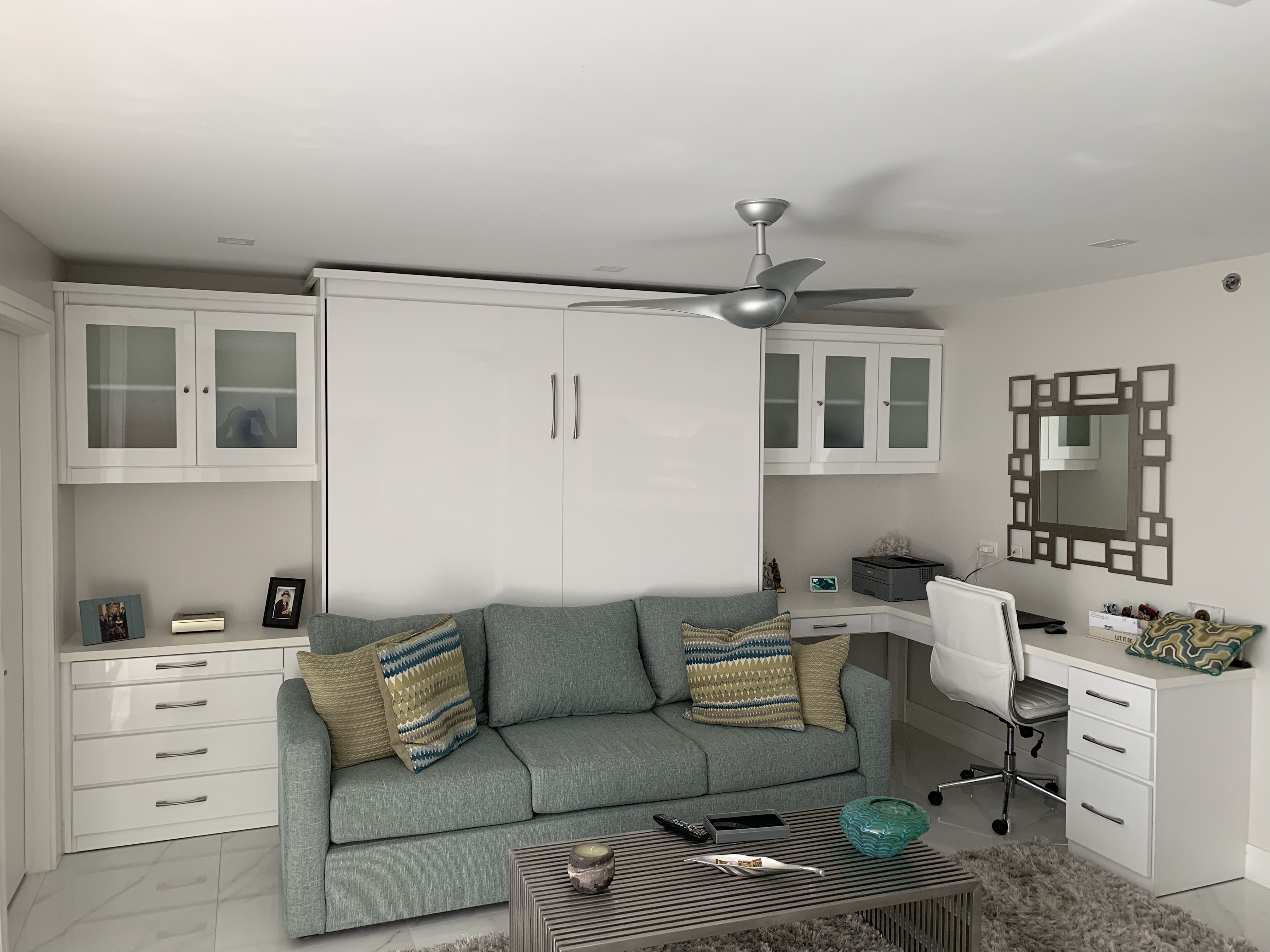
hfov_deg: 67.3
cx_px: 635
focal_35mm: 26
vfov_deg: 53.1
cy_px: 476
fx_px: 954
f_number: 1.8
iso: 100
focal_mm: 4.25
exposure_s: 1/79
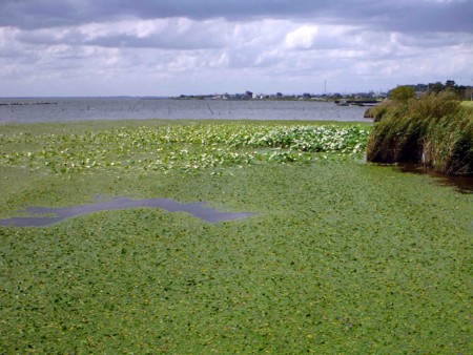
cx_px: 236
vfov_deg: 28.6
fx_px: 697
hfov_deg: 37.5
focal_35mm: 51
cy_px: 178
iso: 100
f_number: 4.7
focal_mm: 9.1
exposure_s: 1/640
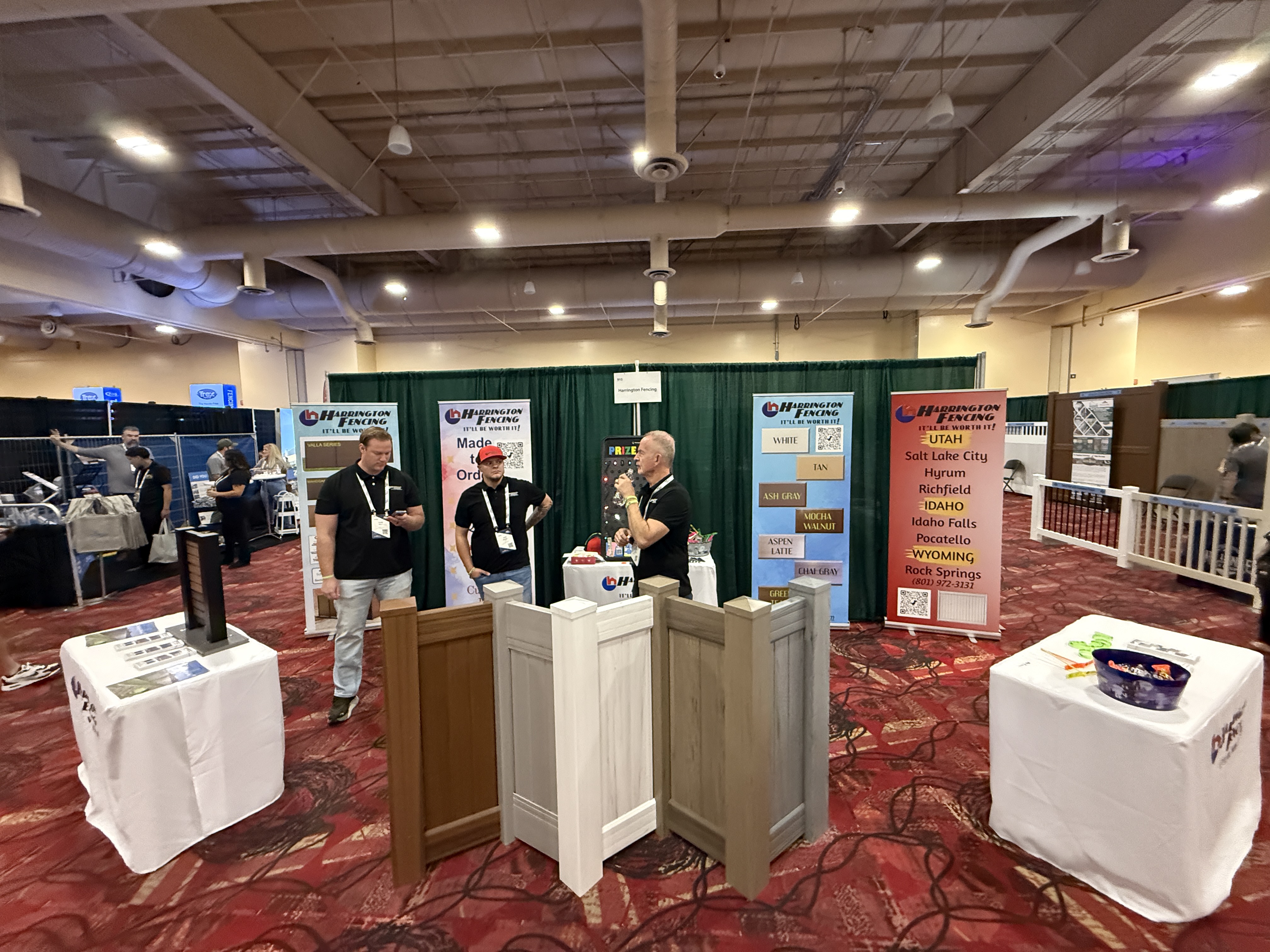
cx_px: 635
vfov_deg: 85.7
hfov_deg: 102.1
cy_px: 476
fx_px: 514
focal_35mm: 14
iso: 800
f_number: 2.2
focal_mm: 2.22
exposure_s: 1/60
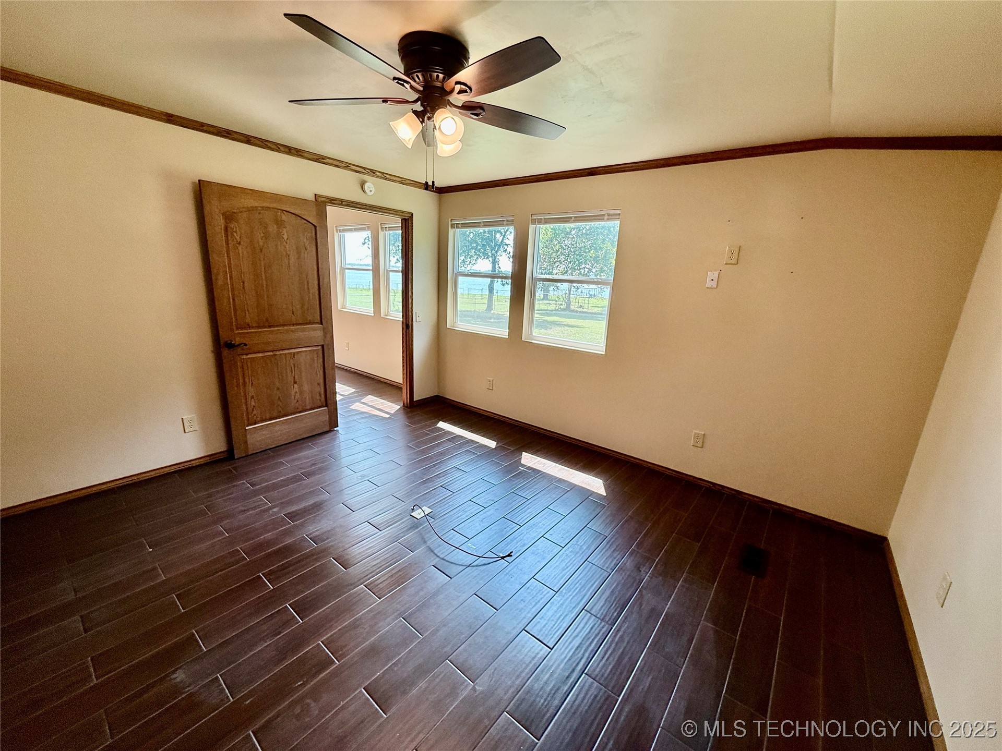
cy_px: 376
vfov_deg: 85.7
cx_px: 501
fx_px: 405
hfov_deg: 102.1
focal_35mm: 14
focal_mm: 2.22
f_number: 2.2
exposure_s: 1/120
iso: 100
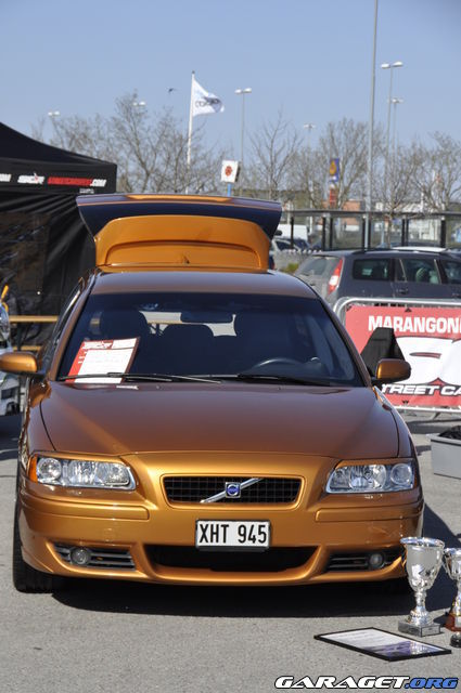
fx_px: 2022
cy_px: 346
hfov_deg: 13.0
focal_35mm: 105
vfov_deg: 19.5
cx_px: 230
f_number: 8
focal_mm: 70
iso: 320
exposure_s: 1/1000
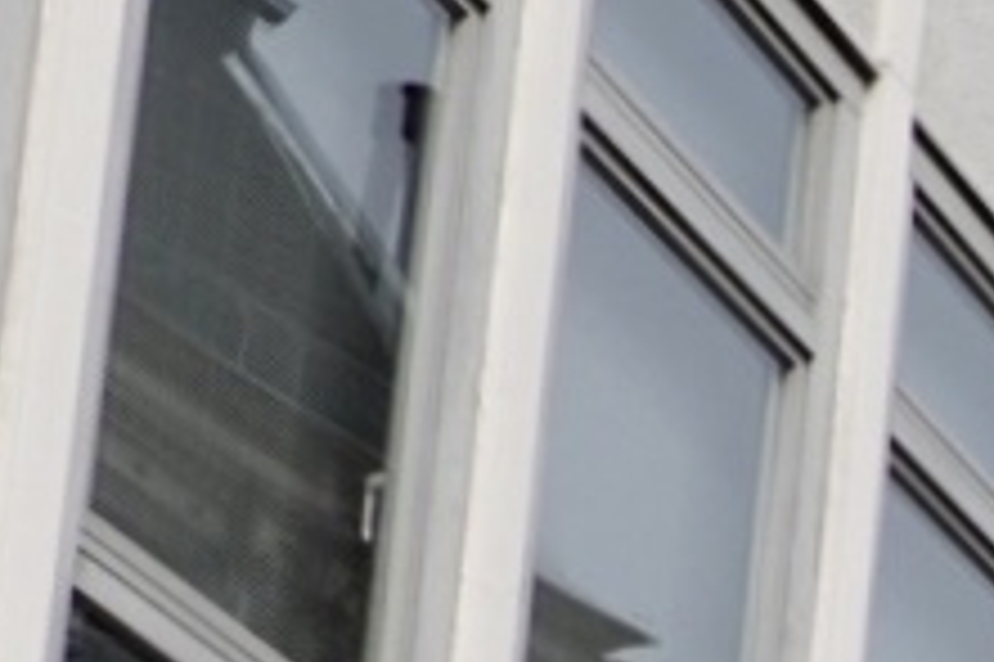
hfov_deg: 9.2
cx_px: 3160
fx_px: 4635
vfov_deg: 6.9
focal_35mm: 168
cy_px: 2279
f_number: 5.6
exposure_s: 1/500
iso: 125
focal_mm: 9
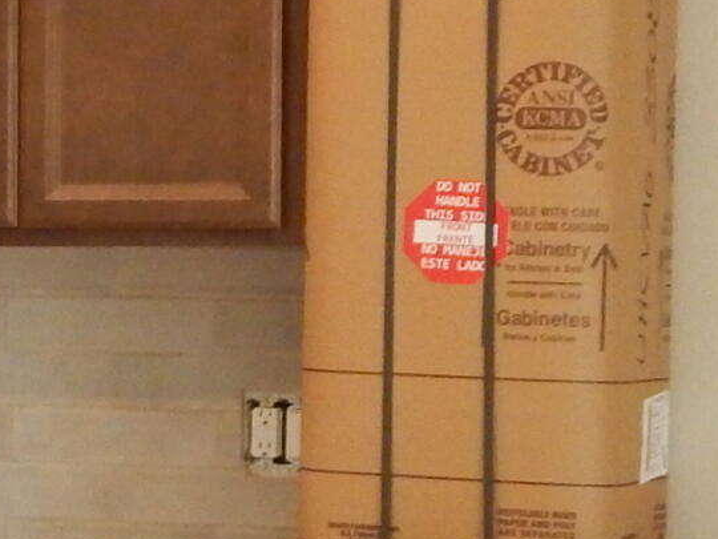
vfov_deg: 7.8
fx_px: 3920
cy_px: 425
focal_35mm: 189
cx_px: -656
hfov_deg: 9.8
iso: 400
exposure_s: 1/50
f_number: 3.3
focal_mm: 6.1
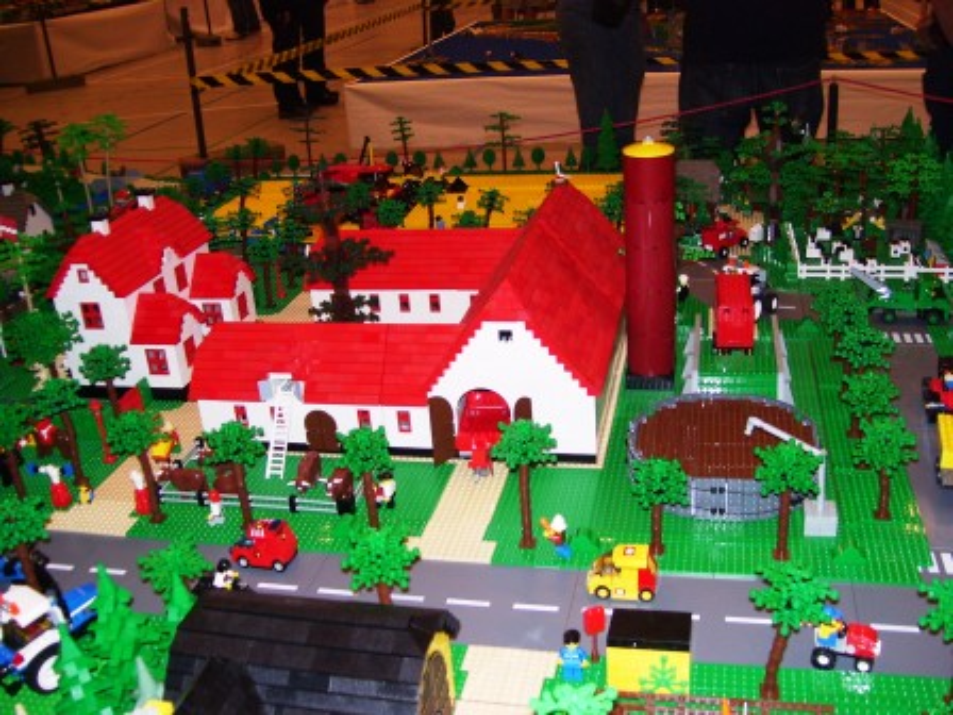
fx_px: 991
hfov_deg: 51.4
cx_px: 476
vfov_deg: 39.7
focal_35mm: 36
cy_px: 358
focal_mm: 6
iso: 80
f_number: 2.7
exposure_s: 1/60
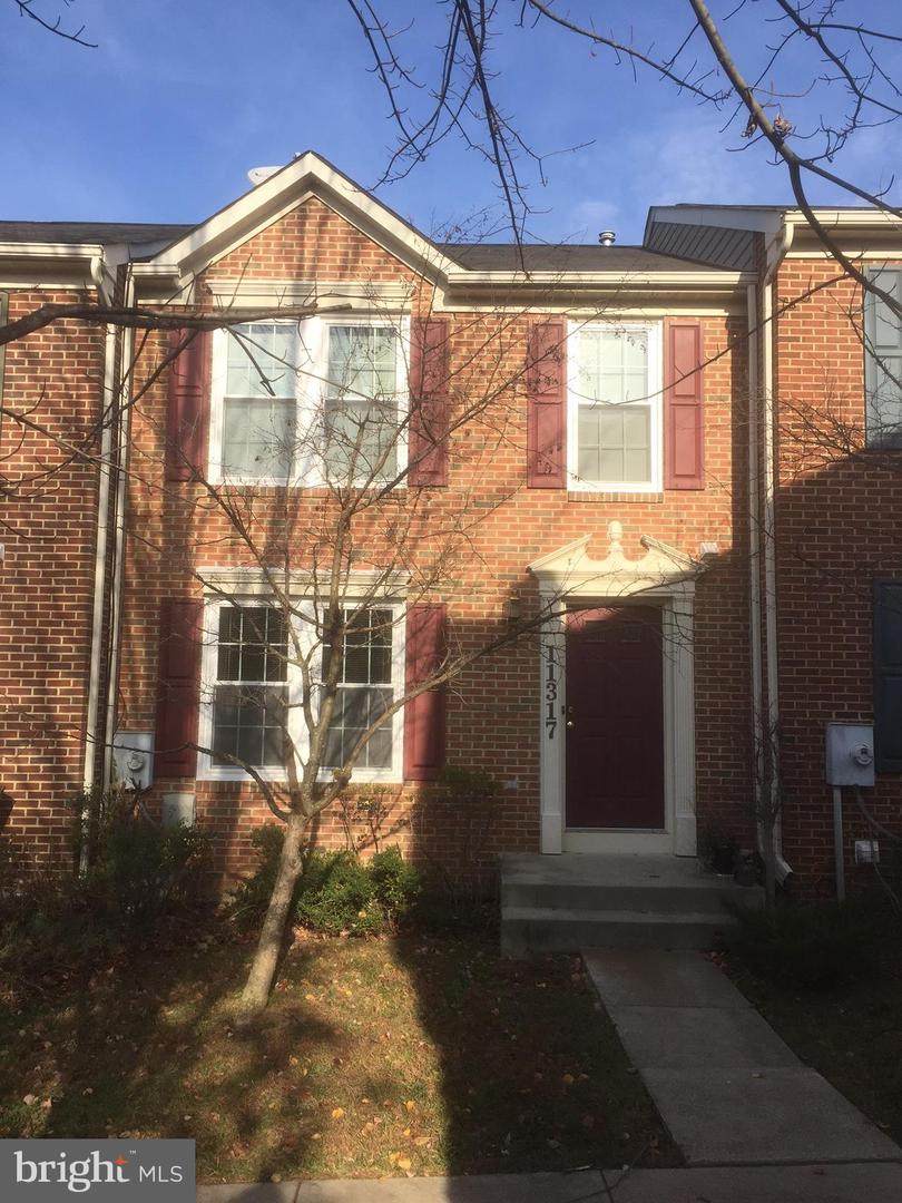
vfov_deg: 61.7
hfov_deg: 48.2
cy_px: 602
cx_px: 451
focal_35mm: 29
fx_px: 1008
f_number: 2.2
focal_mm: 4.15
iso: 32
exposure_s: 1/1412
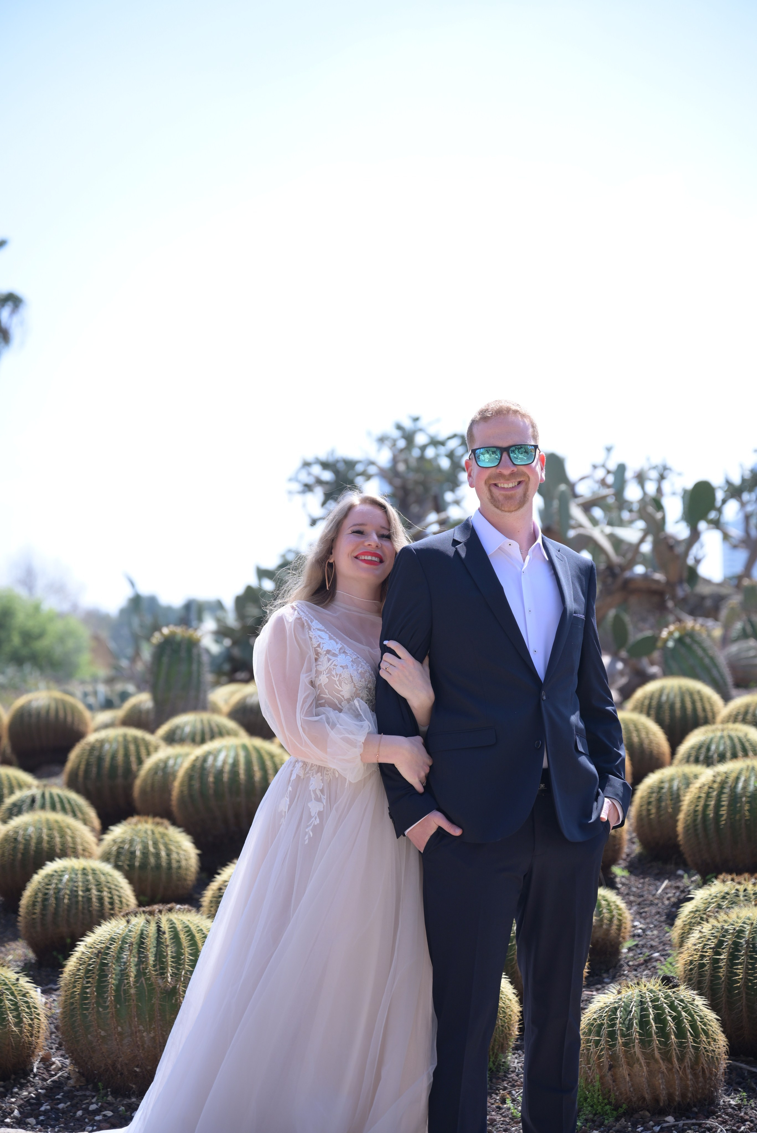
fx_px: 2174
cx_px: 378
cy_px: 566
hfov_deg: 19.8
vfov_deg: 29.2
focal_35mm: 69
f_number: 3.2
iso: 100
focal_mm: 69
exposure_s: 1/800
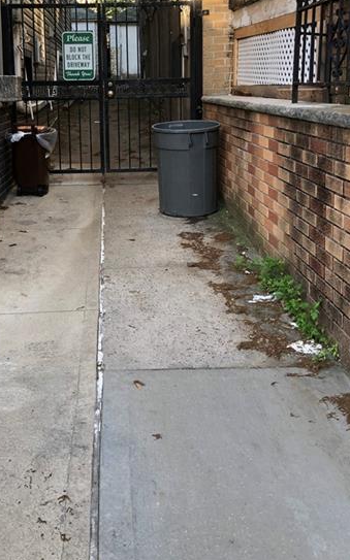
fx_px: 642
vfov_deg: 46.3
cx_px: 137
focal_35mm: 42
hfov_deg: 30.4
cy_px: 175
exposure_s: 1/120
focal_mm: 4
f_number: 1.8
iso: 20
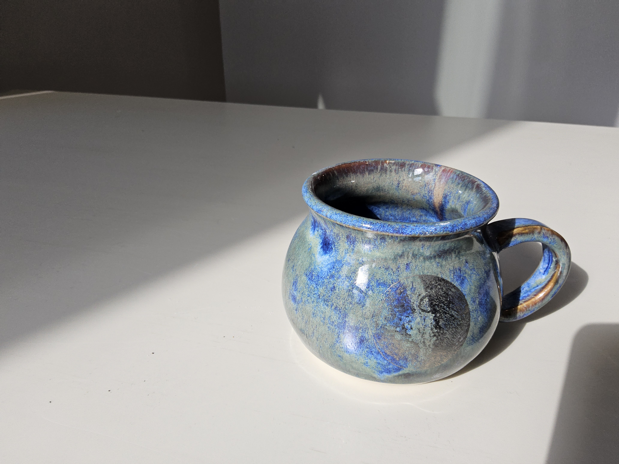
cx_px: 310
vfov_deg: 58.9
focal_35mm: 23
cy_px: 232
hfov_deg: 73.9
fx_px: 411
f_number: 2
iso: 64
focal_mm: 3.08
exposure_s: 1/120
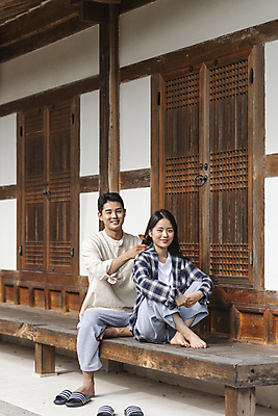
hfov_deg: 16.1
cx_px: 139
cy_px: 208
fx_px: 984
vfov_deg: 23.9
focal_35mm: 85
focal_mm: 85
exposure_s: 1/2500
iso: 200
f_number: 2.2
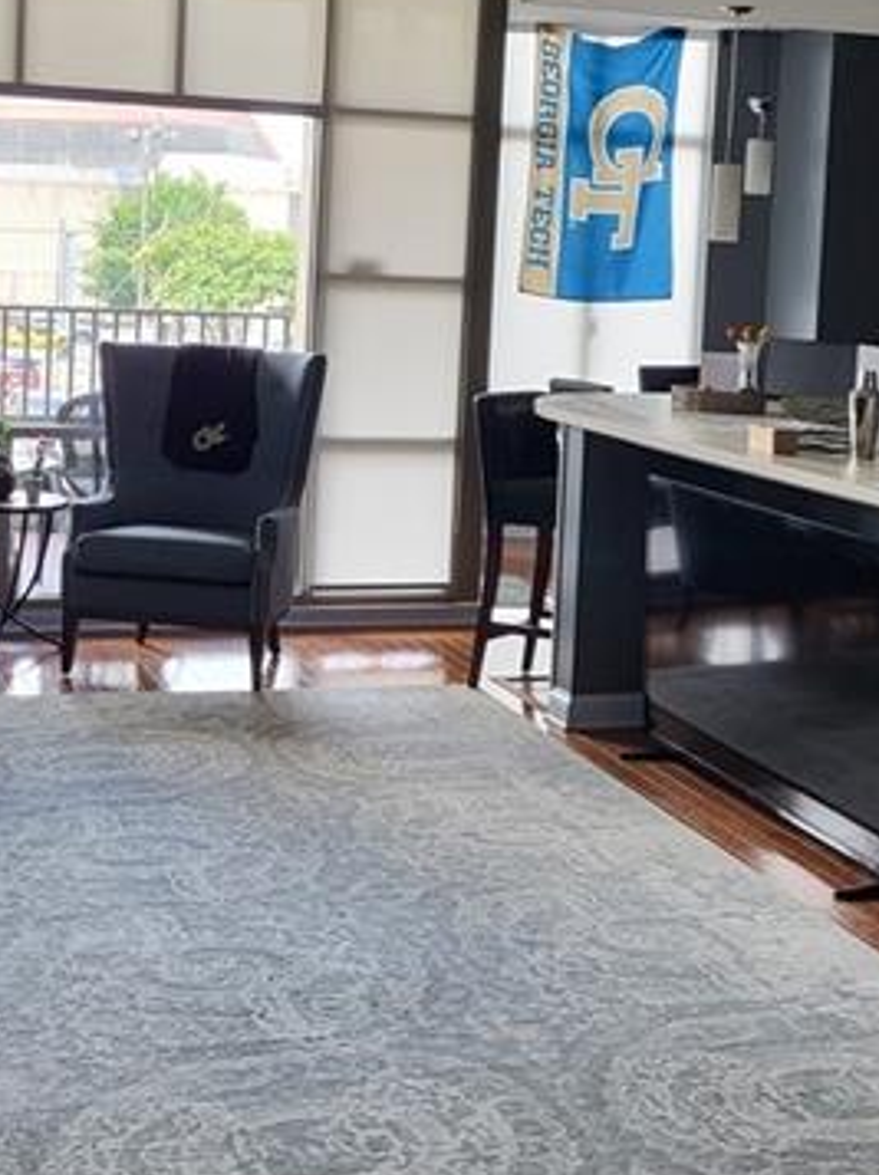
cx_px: 382
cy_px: 375
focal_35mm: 56
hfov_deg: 26.0
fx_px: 1899
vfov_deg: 34.0
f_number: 1.8
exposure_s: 1/120
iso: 125
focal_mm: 5.4
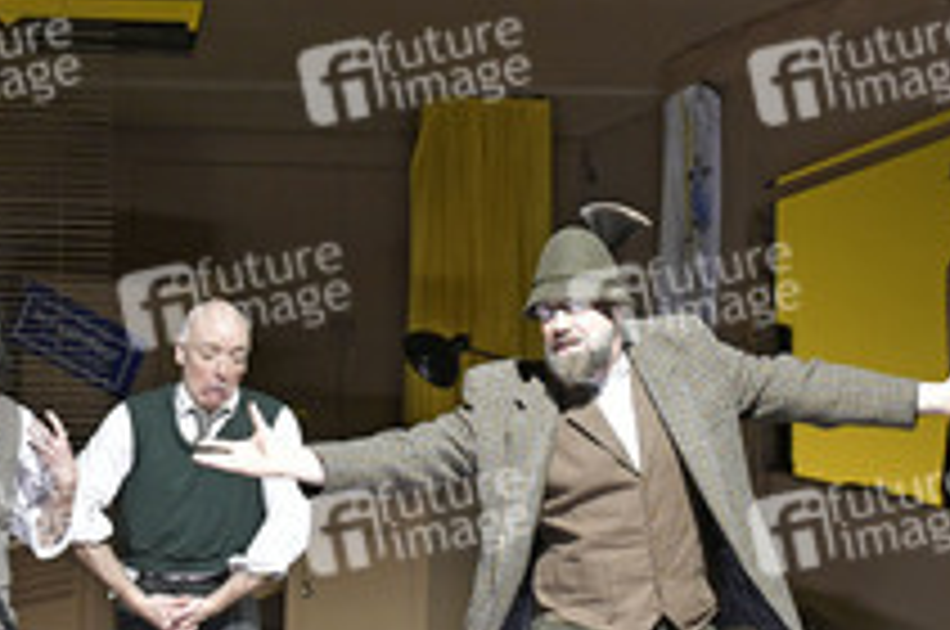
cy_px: 410
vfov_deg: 8.0
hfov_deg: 12.0
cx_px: 295
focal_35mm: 171
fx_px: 4506
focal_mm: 80
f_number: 4.5
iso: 2500
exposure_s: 1/160
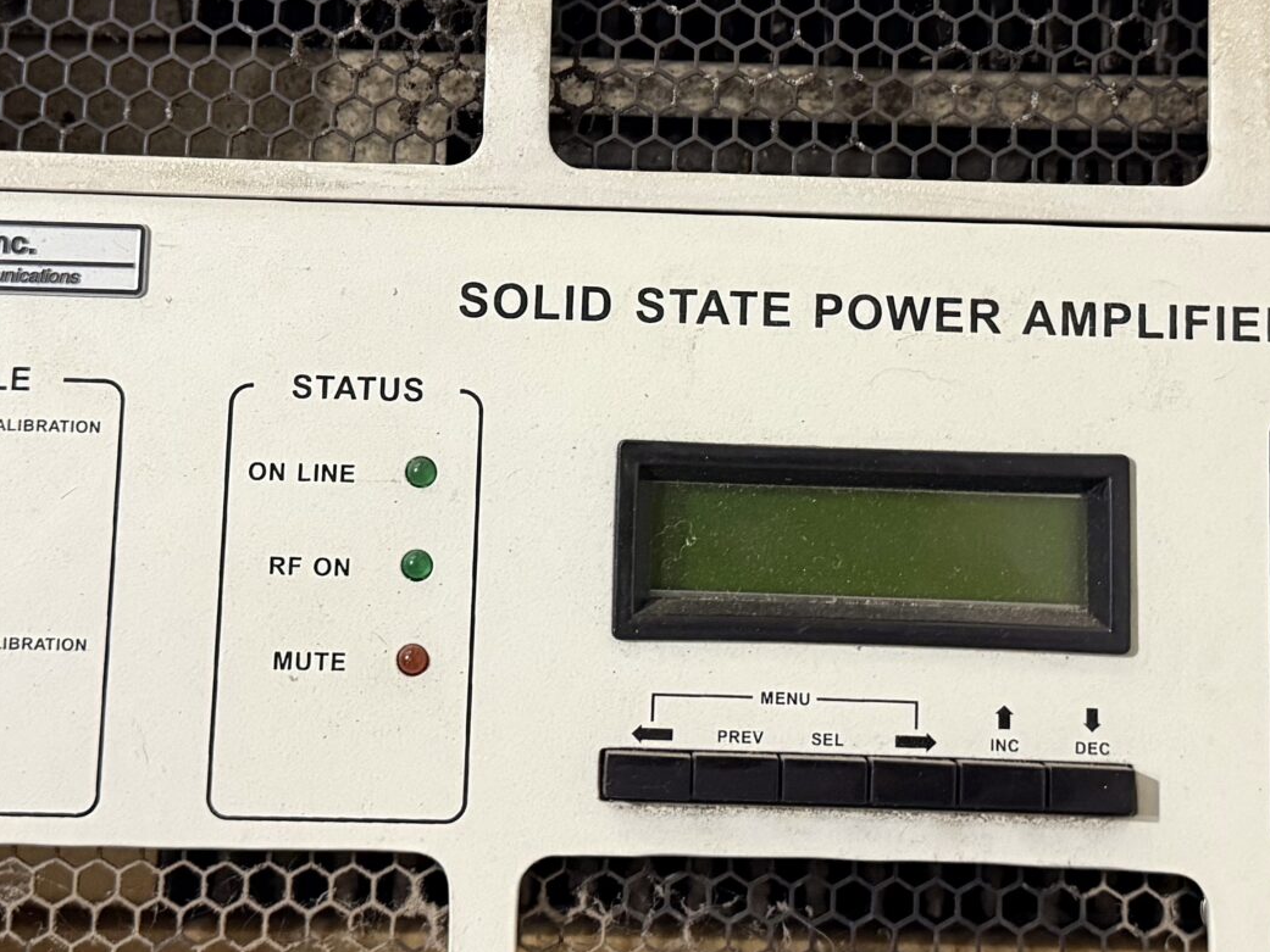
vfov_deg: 24.6
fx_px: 2165
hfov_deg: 32.7
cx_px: 680
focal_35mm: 59
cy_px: 273
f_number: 1.78
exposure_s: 1/60
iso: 640
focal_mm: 6.76
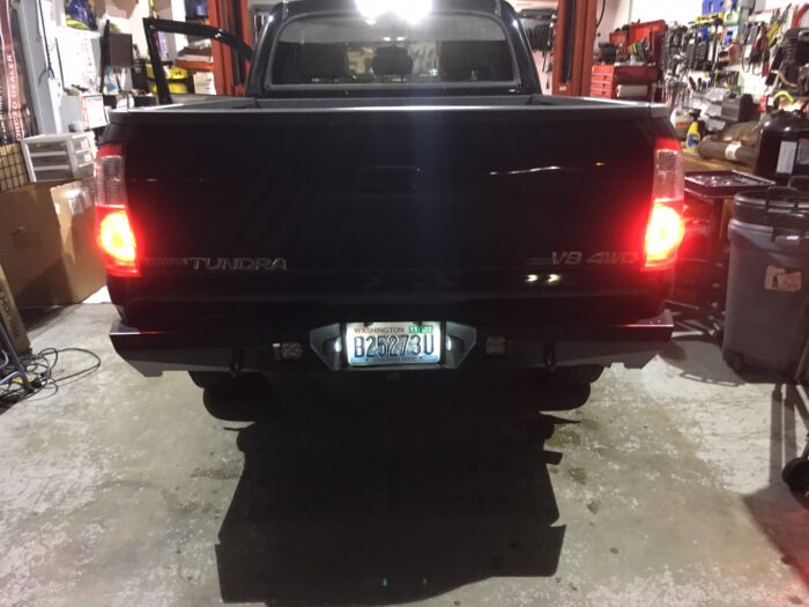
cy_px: 304
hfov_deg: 61.7
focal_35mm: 29
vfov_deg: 48.2
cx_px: 404
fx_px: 678
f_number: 2.2
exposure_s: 1/15
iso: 400
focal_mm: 4.15
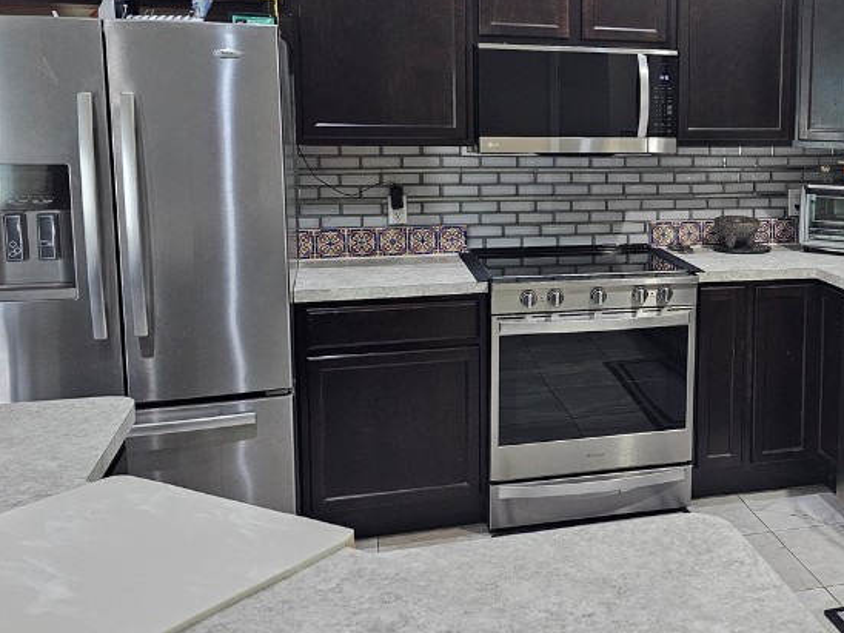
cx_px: 738
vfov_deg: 33.4
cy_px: 239
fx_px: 1048
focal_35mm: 43
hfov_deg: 40.9
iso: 640
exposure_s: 1/120
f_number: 1.7
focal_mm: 6.3
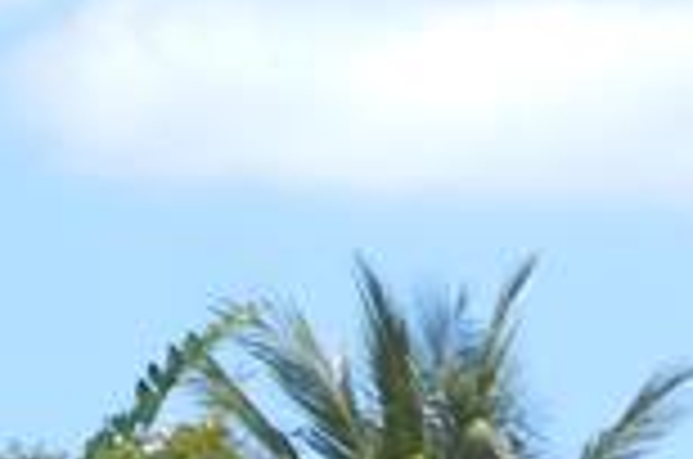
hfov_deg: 5.0
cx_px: 2223
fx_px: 7454
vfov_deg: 3.4
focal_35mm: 388
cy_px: 1688
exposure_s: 1/320
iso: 80
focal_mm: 10
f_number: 5.2
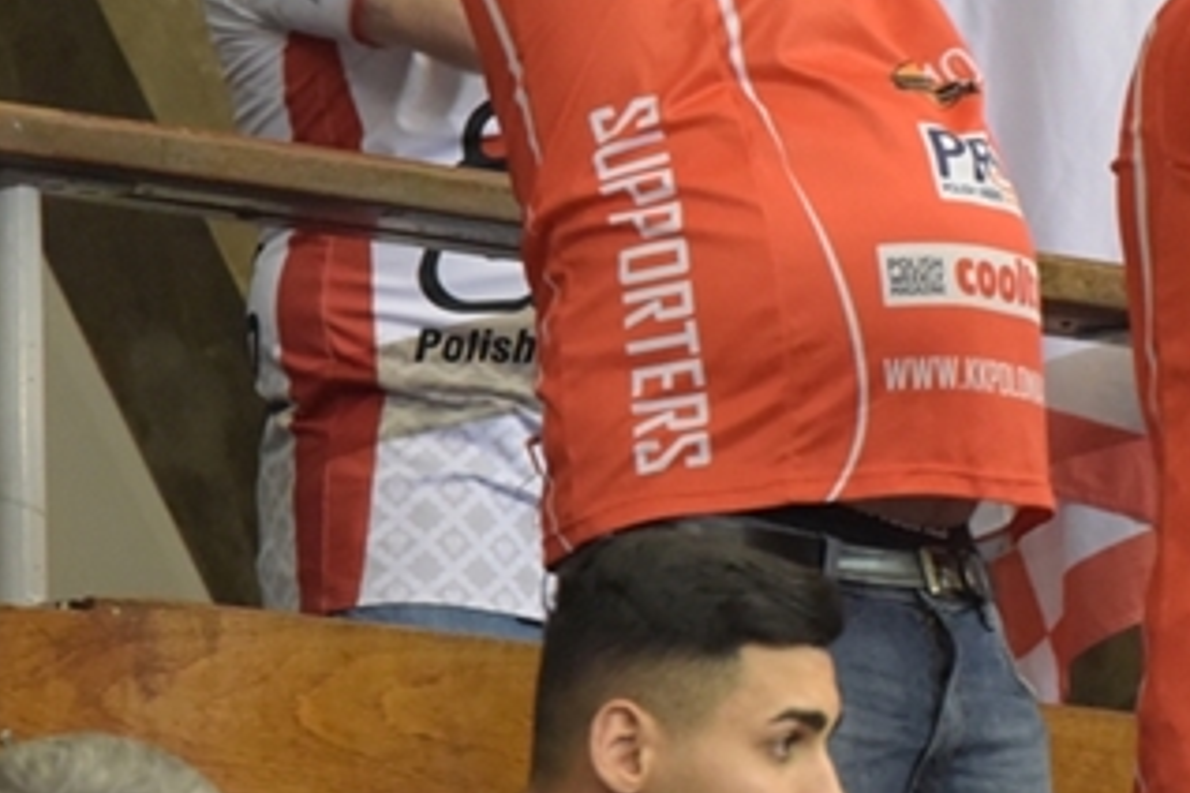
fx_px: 24591
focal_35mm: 744
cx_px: 2182
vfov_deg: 1.8
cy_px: 157
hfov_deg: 2.8
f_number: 7.1
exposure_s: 1/80
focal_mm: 185
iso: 4000
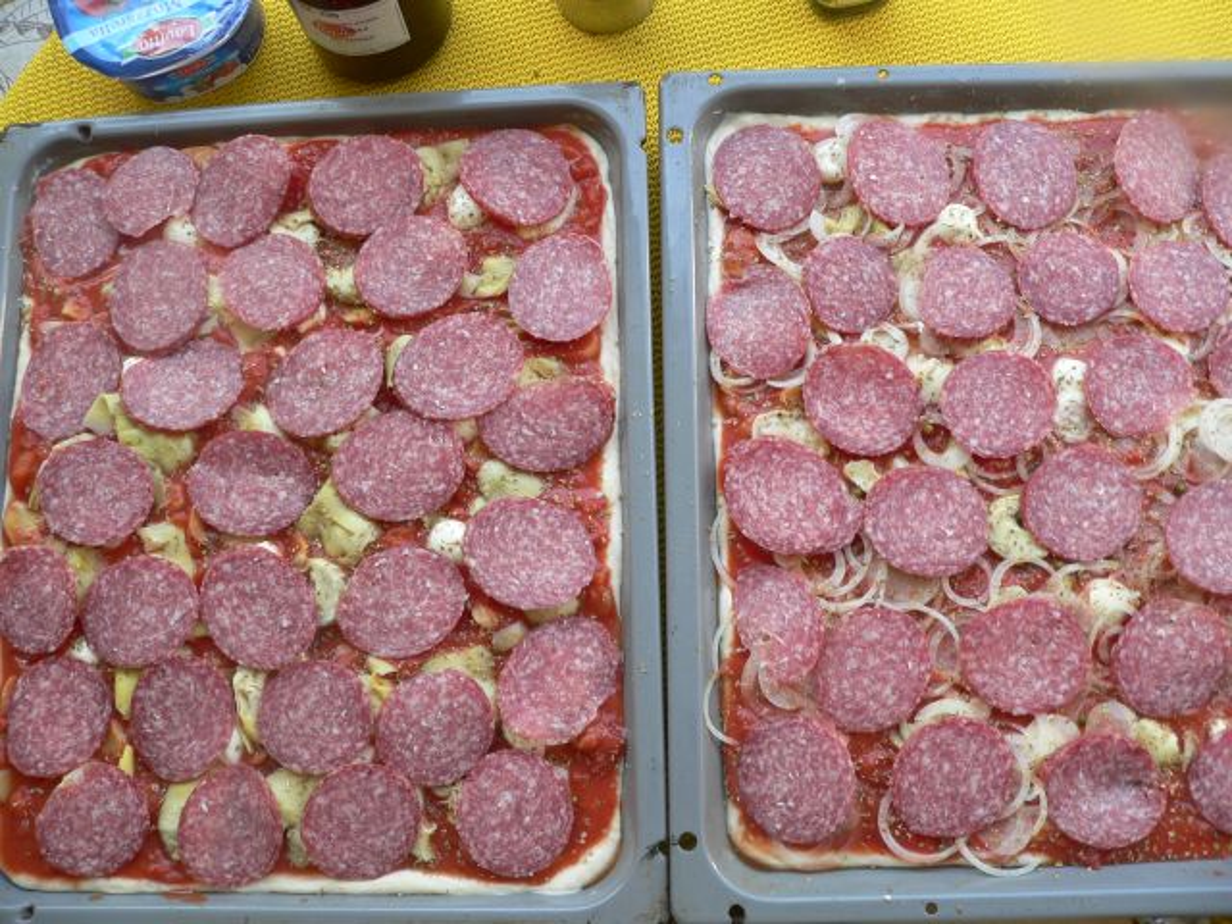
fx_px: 1281
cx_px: 616
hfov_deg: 51.4
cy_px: 462
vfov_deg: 39.7
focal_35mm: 36
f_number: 2.8
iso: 80
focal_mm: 6
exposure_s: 1/60
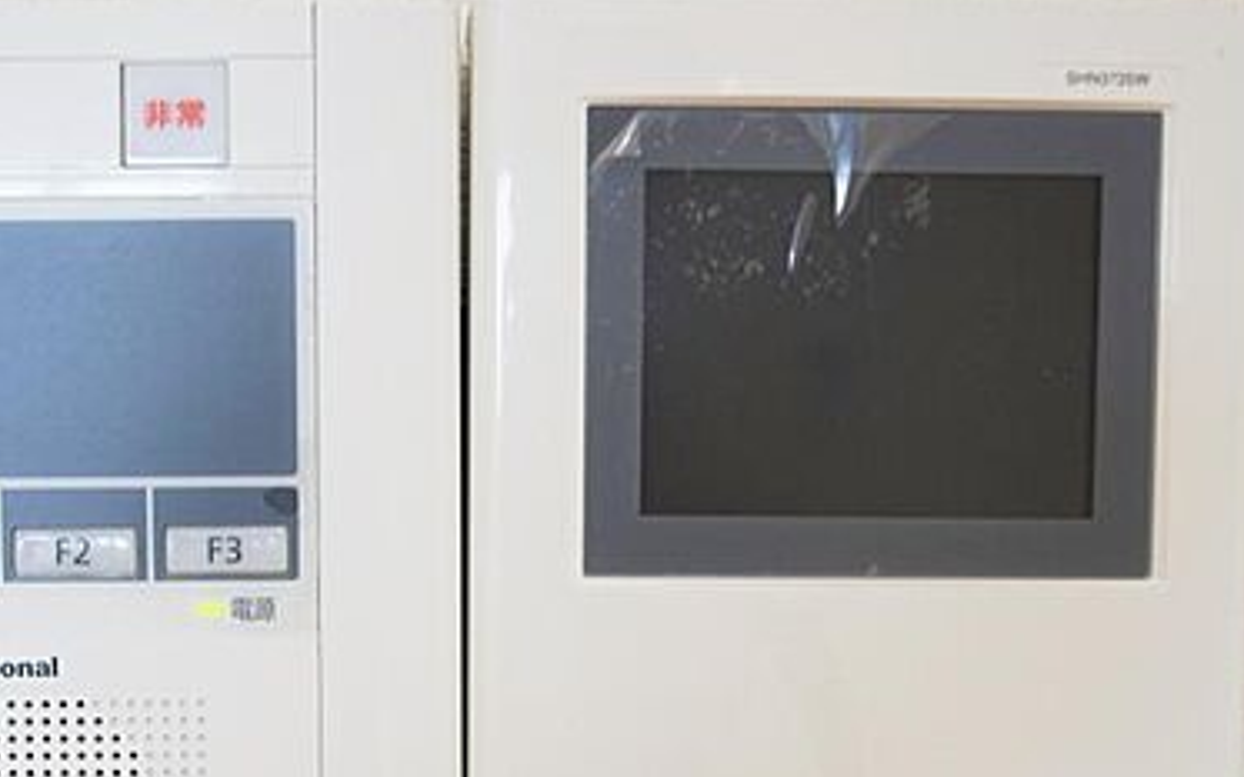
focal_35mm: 63
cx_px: 424
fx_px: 2136
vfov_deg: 20.4
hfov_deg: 32.2
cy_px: 594
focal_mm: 24
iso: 125
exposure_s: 1/40
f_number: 4.5
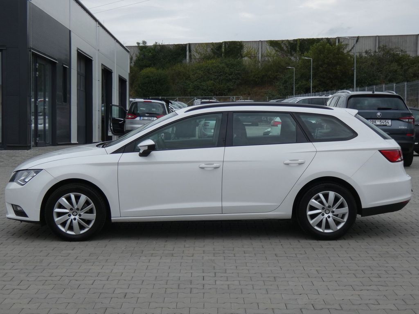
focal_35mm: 63
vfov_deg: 23.3
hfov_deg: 30.7
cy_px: 157
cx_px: 210
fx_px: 763
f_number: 4.2
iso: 80
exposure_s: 1/500
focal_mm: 11.3
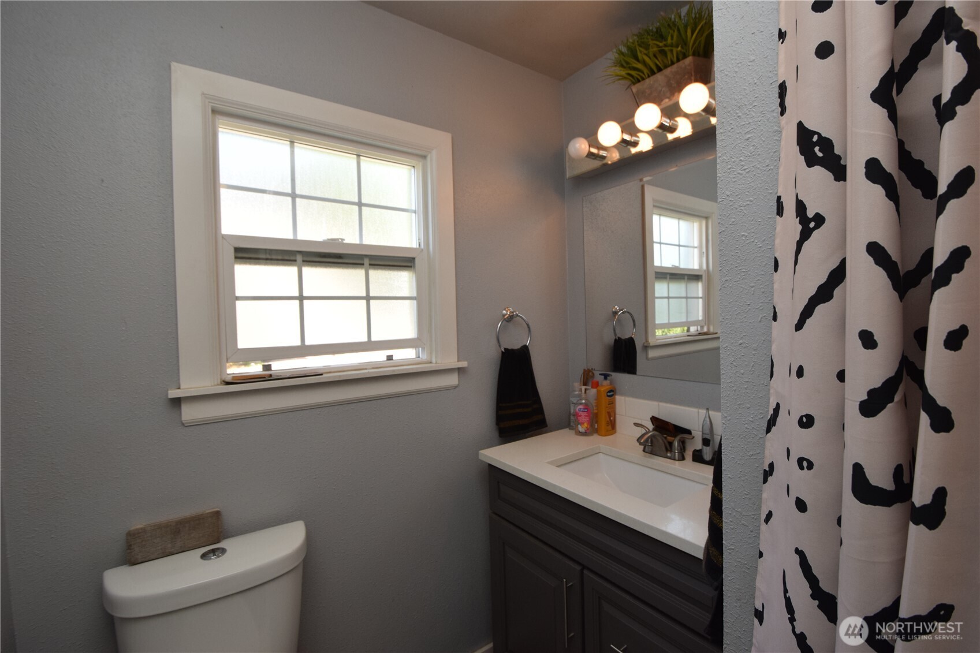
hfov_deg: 100.4
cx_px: 490
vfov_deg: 77.3
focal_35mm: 15
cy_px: 326
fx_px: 408
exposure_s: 1/125
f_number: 5.6
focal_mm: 10
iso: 560
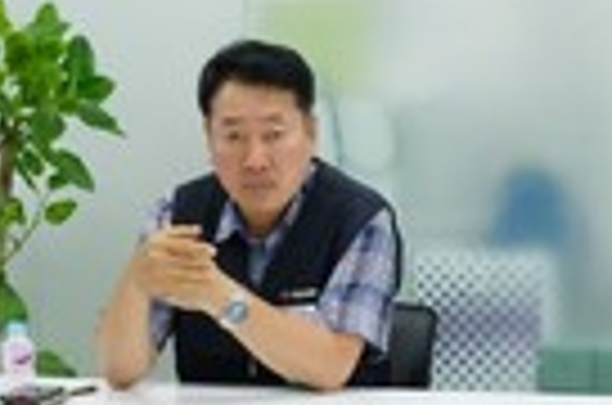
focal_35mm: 177
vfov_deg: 7.5
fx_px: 3002
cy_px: 729
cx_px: 184
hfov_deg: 11.6
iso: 4000
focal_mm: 26.5
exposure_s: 1/125
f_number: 10
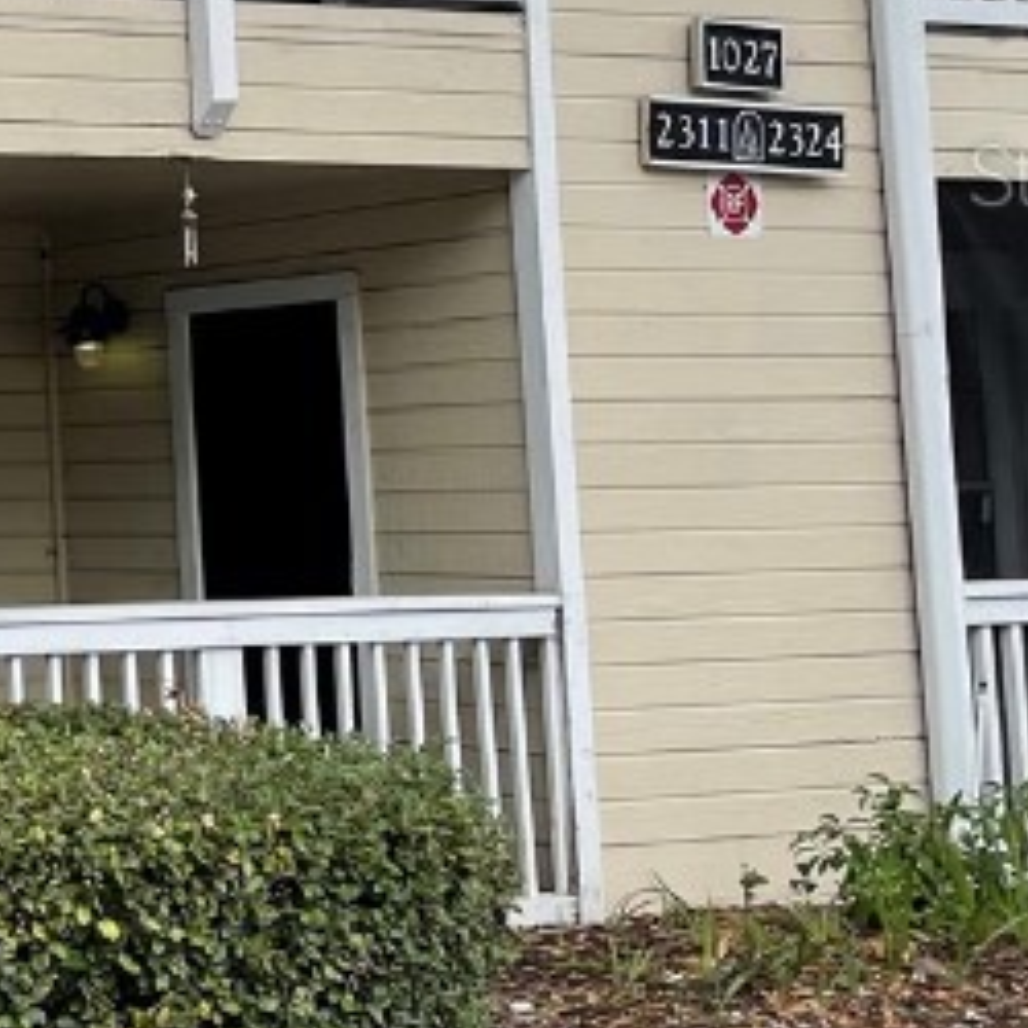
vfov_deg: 18.3
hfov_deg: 16.0
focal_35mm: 94
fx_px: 3158
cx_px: -748
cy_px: 173
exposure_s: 1/818
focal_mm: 5.1
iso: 32
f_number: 1.6
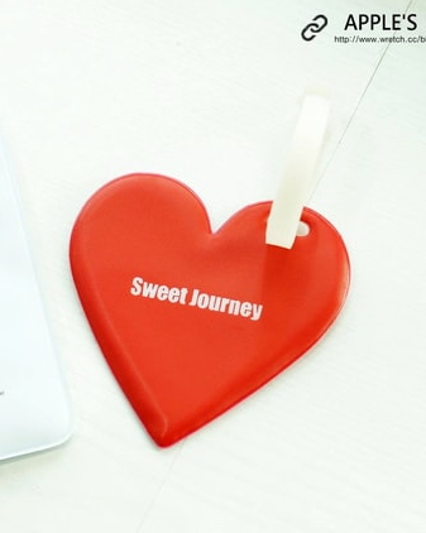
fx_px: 1179
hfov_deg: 20.3
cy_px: 266
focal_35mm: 75
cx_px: 94
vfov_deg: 25.5
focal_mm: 35
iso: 1250
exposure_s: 1/60
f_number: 4.5
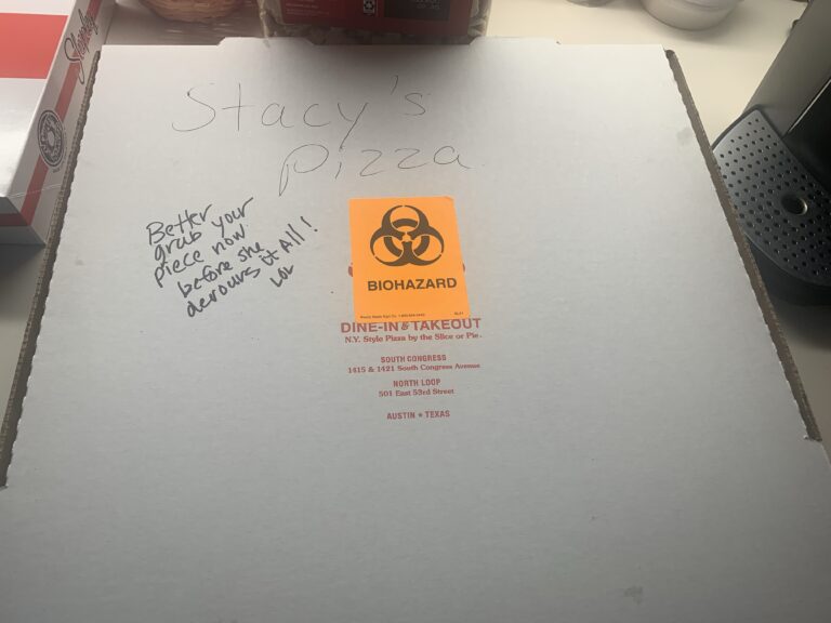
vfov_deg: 53.1
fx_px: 624
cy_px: 312
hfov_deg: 67.3
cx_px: 416
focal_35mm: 26
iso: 40
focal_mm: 4.25
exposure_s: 1/120
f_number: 1.8
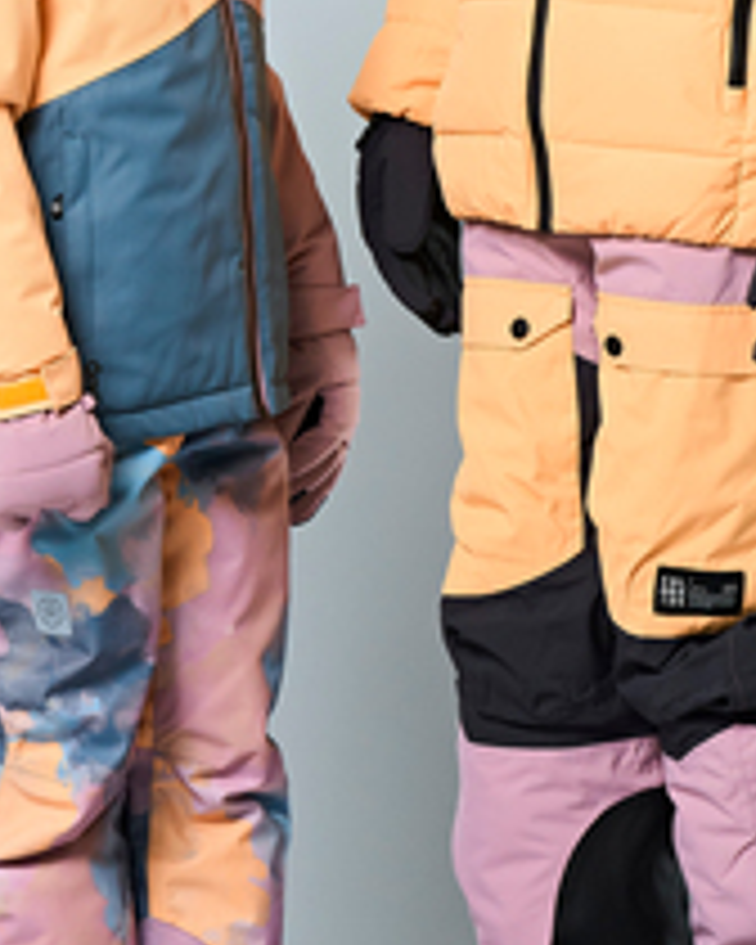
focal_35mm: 355
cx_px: 403
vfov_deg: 5.4
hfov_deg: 4.4
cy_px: -76
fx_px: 9929
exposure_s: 1/400
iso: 500
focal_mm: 122
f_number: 9
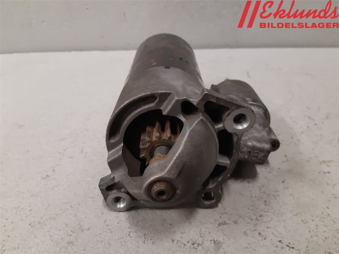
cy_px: 127
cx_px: 170
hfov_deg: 67.3
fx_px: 255
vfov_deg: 53.1
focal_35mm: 26
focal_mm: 3.93
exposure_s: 1/50
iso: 200
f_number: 1.7
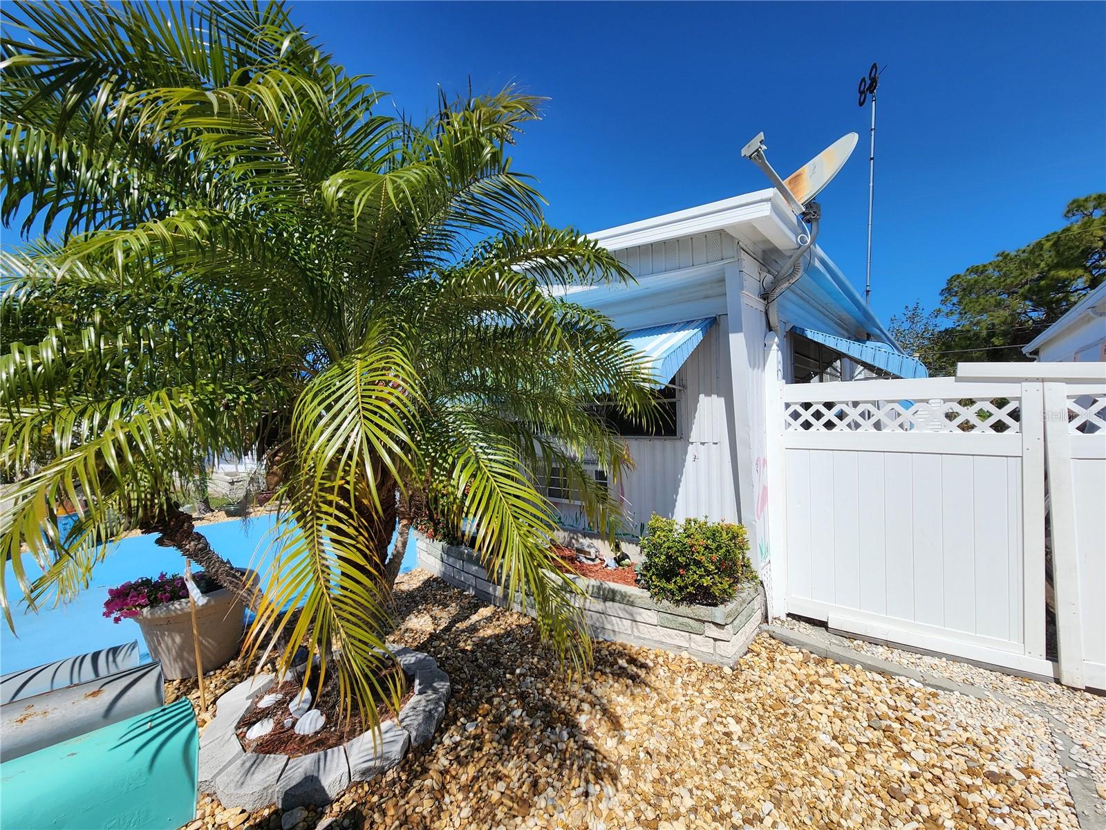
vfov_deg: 89.9
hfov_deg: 106.2
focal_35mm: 13
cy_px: 415
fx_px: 415
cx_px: 553
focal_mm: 2.2
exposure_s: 1/2961
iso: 50
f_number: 2.2
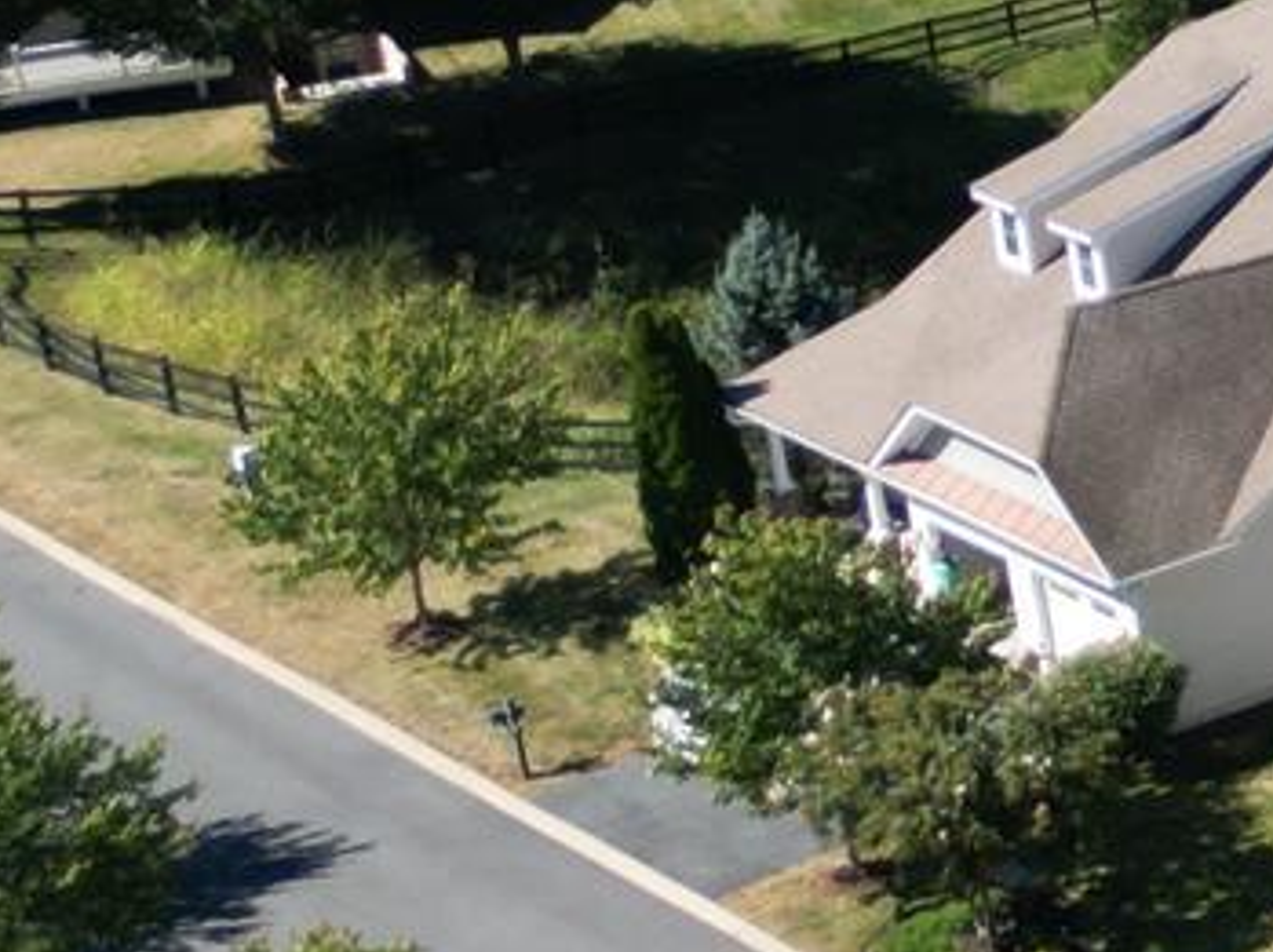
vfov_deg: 10.5
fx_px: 5180
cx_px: 3250
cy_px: 226
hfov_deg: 11.2
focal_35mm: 141
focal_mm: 6.72
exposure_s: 1/2500
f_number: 1.7
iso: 140
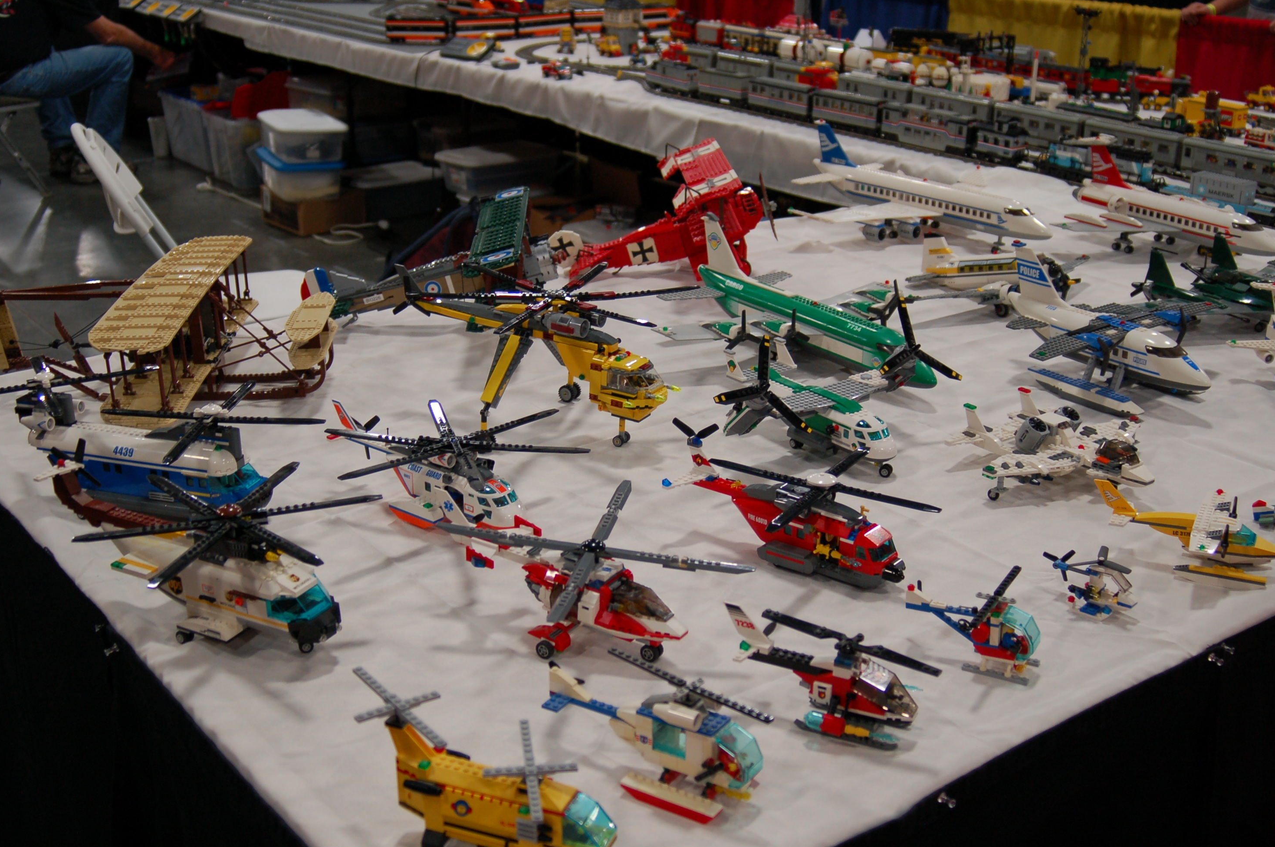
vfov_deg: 31.1
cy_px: 430
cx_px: 629
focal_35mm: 43
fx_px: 1521
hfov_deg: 45.5
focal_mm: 28
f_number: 3.5
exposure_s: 1/50
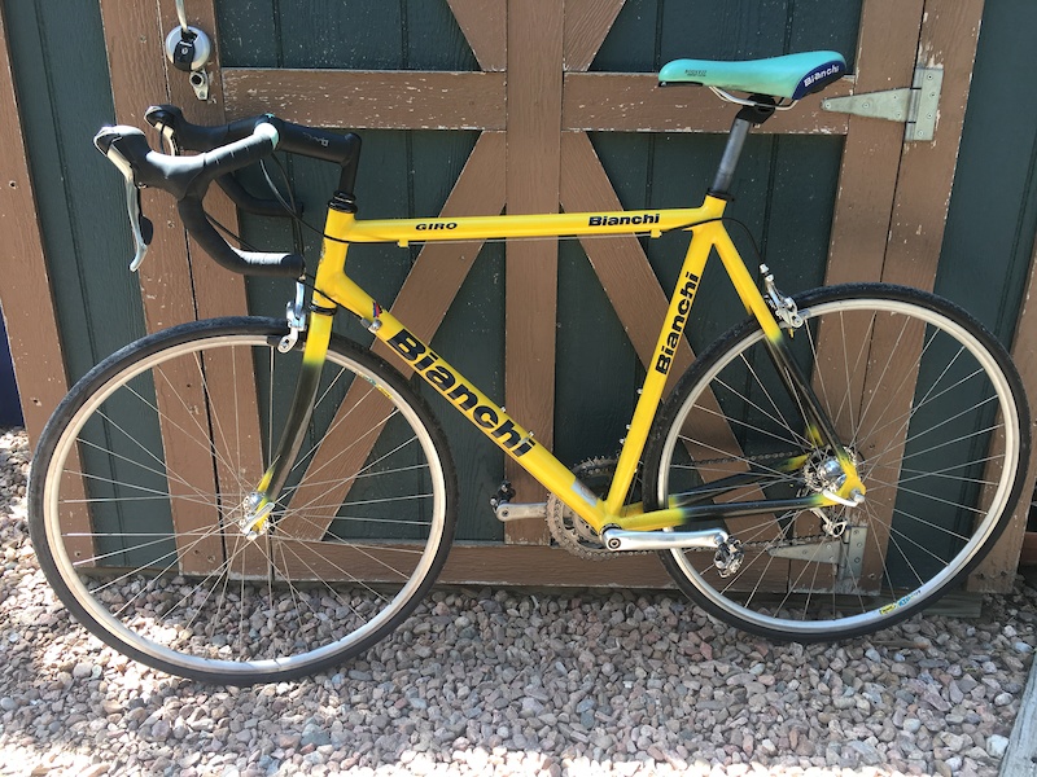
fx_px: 869
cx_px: 518
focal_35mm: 29
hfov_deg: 61.7
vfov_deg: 48.2
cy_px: 388
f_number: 2.2
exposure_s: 1/131
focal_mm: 4.15
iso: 25
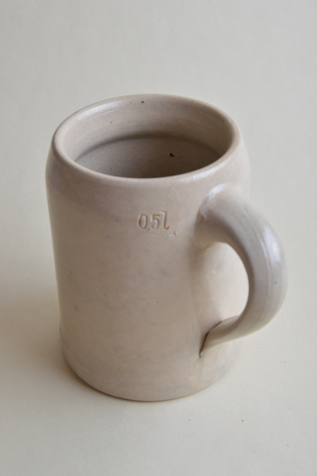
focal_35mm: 57
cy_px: 238
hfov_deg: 23.7
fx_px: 754
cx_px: 158
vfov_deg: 35.1
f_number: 8
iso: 100
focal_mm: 38
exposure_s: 1/25
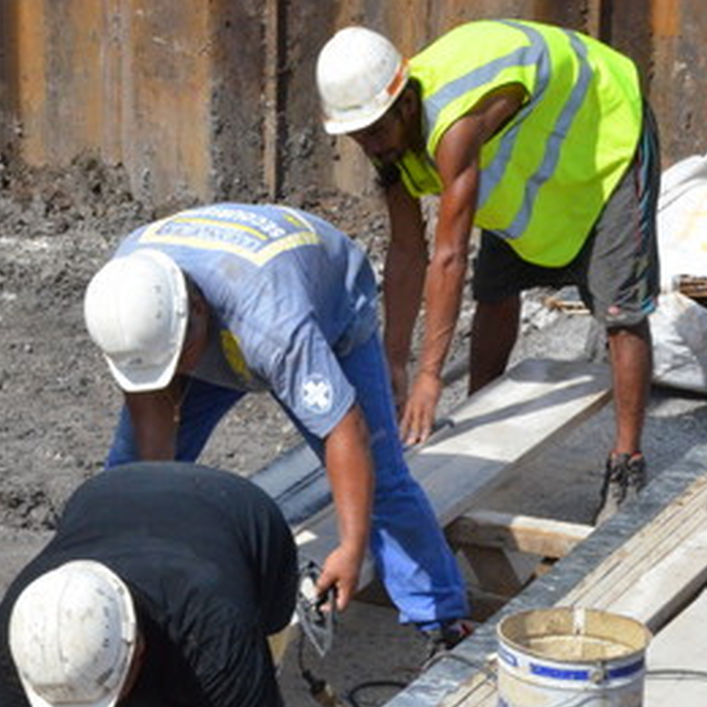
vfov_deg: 7.0
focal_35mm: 251
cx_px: 522
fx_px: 5800
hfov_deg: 7.0
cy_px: 503
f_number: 20
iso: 3200
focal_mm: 80
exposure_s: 1/1600
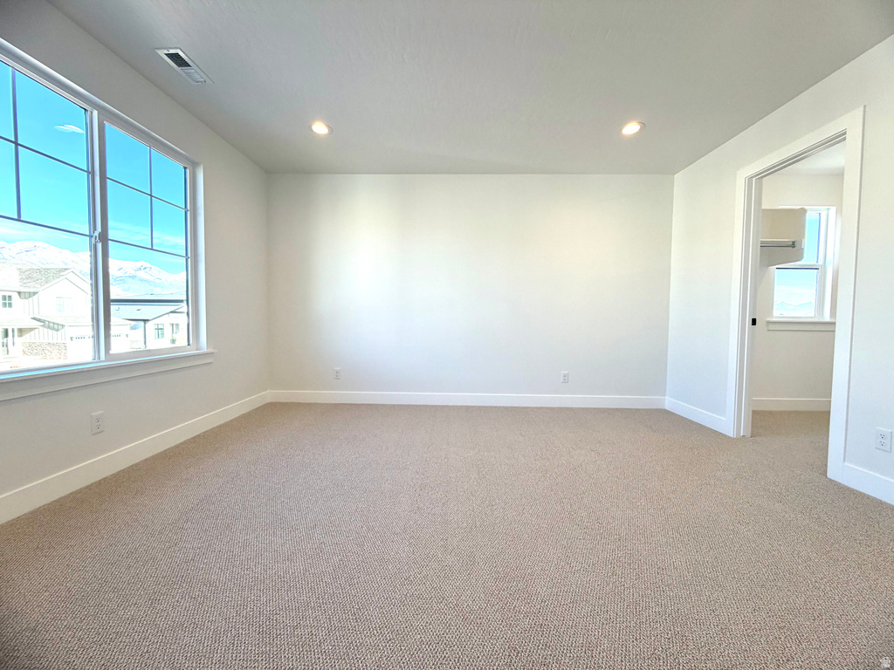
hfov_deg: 102.1
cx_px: 447
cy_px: 335
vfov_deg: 85.7
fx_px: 362
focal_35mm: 14
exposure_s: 1/126
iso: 64
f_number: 2.2
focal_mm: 2.22
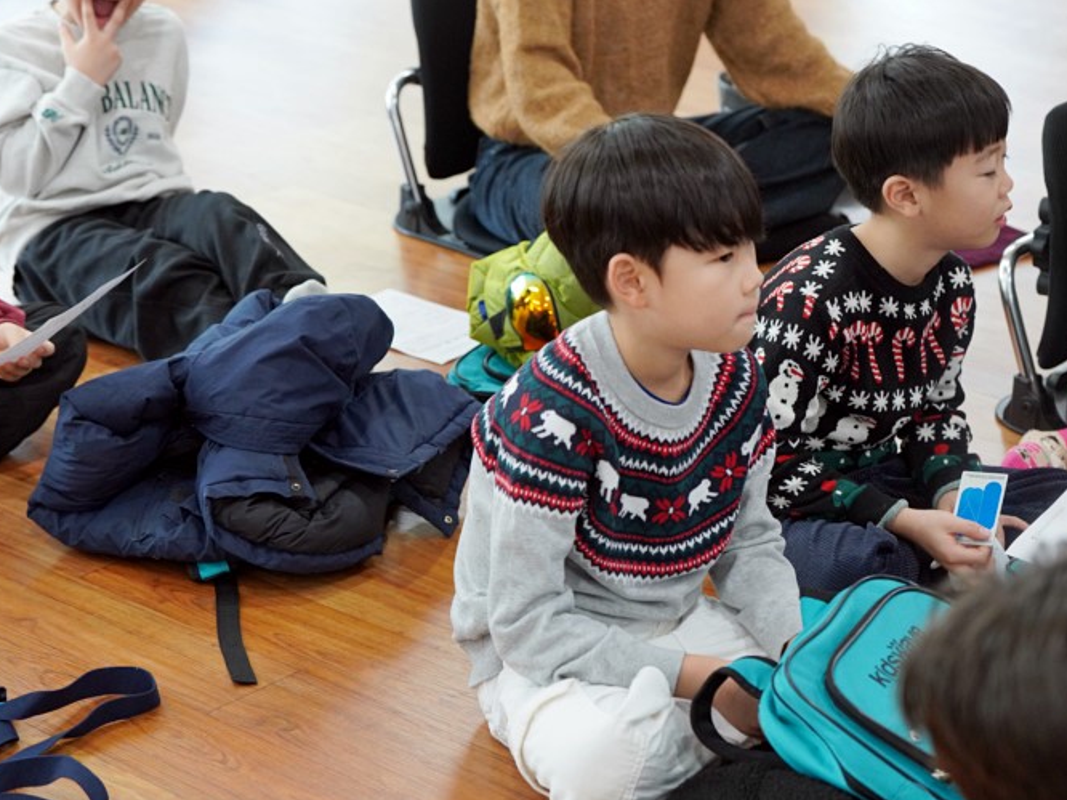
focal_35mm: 91
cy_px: 346
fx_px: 2804
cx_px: 646
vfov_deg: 16.2
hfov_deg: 21.5
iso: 2000
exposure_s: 1/160
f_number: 4
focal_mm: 70
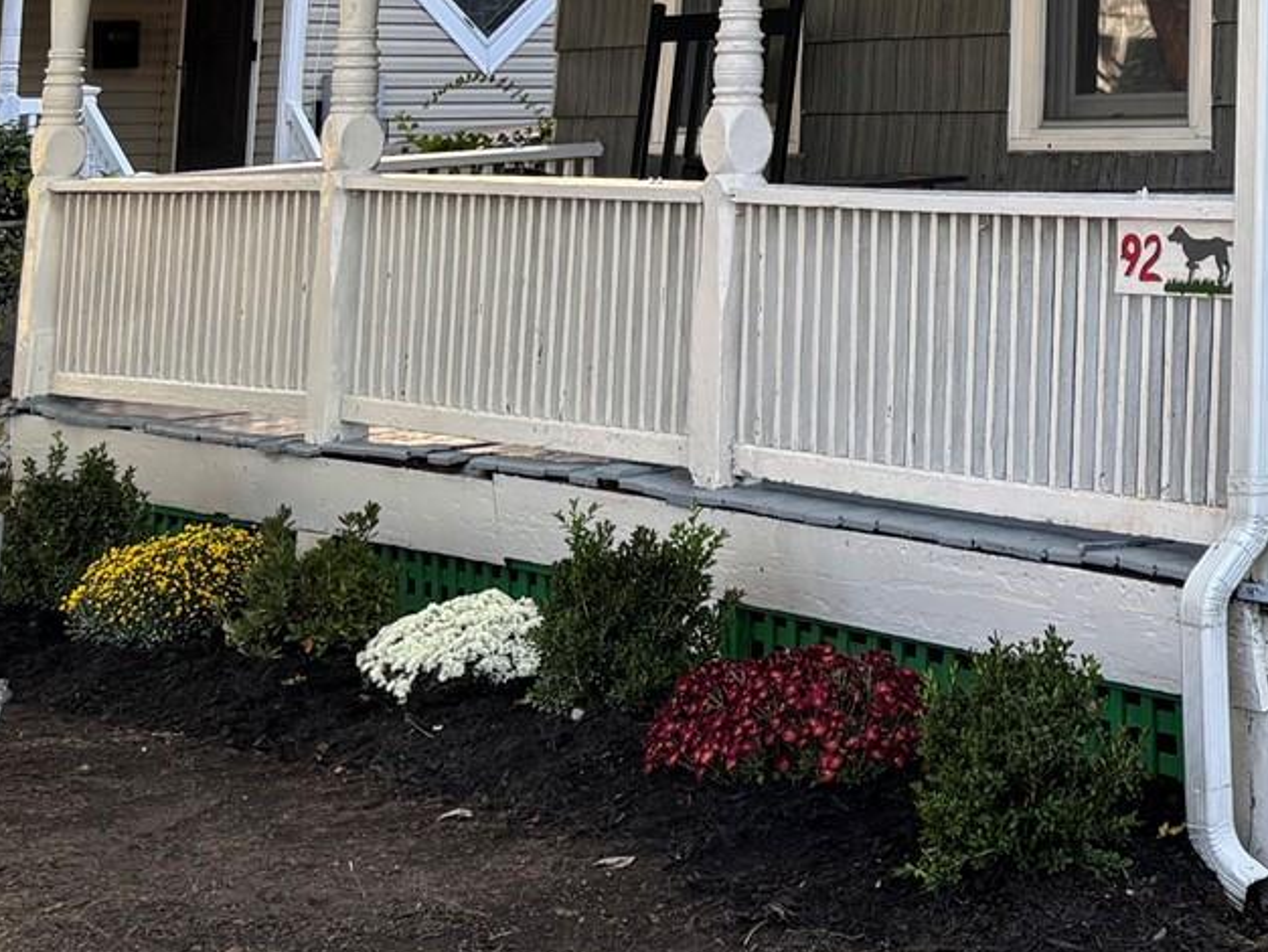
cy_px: -328
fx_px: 3115
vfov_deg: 16.3
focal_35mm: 85
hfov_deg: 20.4
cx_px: 1772
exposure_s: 1/320
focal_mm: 5.96
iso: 50
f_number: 1.6
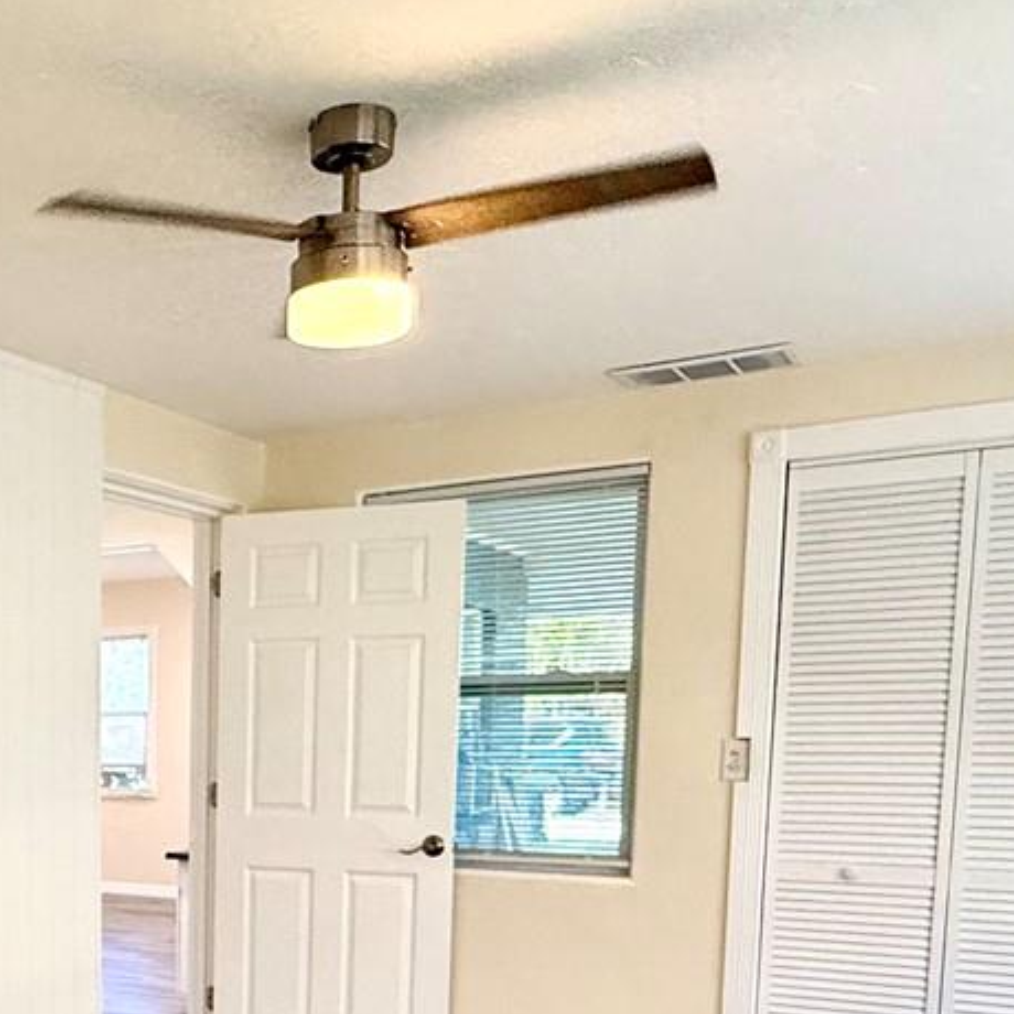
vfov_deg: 37.0
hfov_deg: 35.7
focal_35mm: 43
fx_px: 1425
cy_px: 891
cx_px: 20
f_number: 2.2
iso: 200
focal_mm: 2.22
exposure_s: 1/120
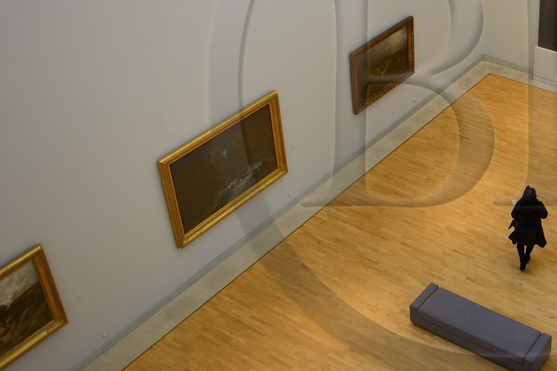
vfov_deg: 26.1
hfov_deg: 36.3
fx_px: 789
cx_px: 510
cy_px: 86
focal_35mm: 51
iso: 200
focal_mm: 24
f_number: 2.8
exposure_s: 1/125
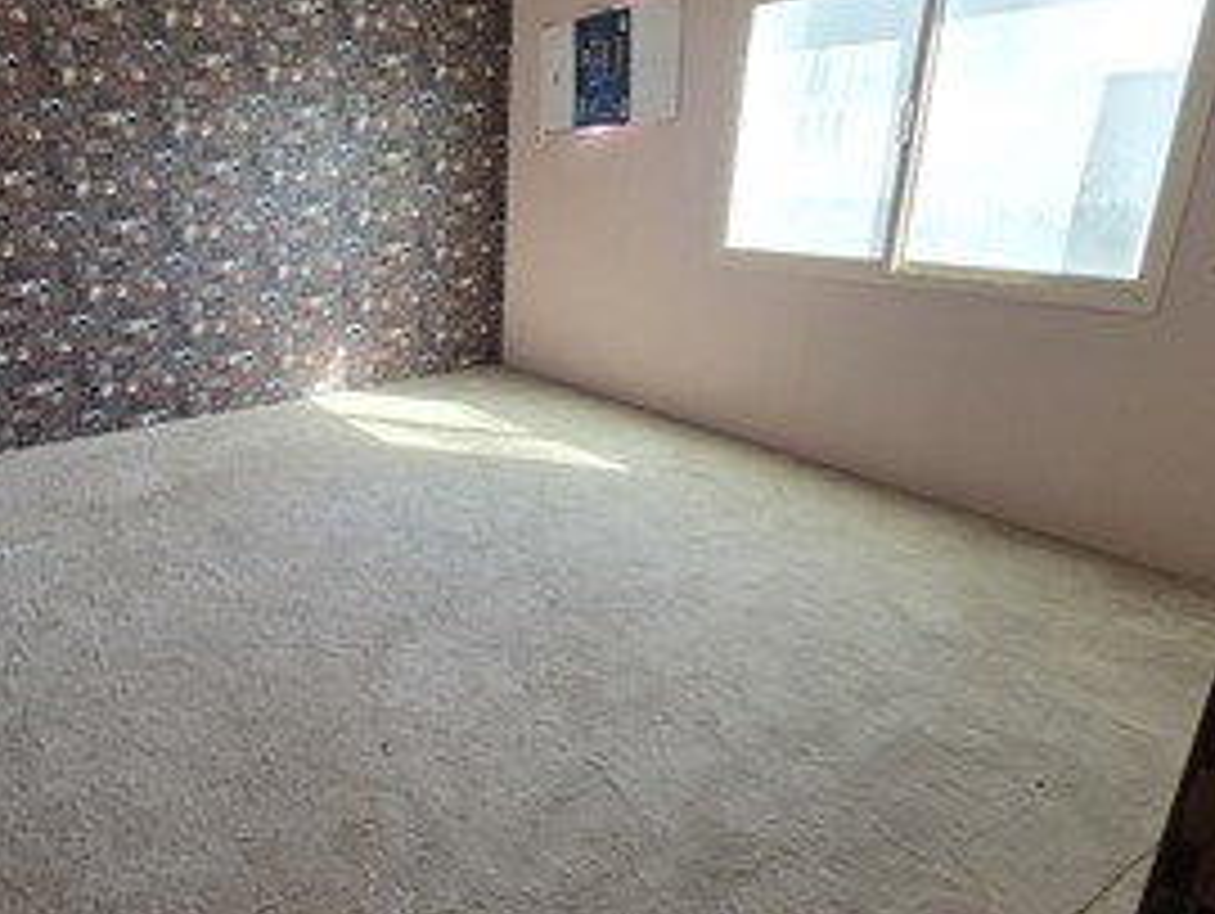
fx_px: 773
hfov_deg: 71.2
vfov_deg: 60.9
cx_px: 304
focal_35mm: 22
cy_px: 394
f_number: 1.9
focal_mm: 2.2
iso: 250
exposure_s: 1/100
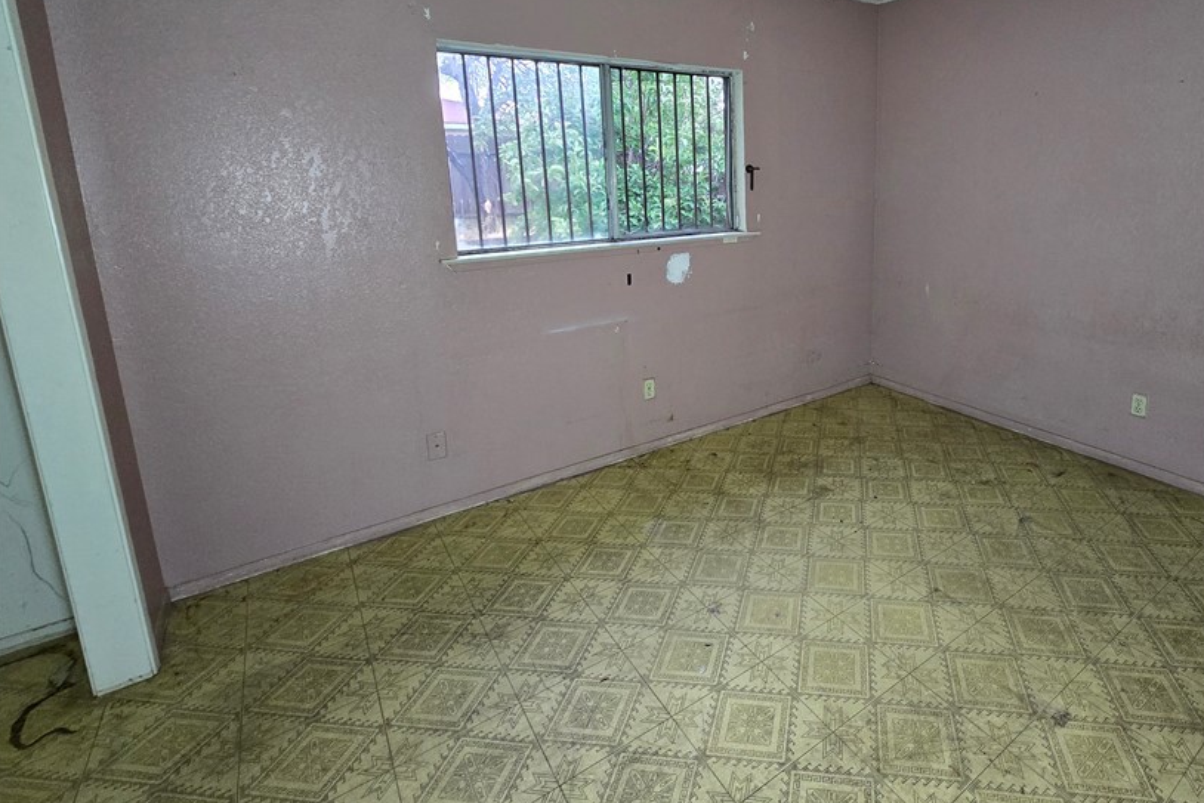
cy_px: 287
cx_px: 753
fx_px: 569
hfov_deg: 91.4
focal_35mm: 17
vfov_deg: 69.0
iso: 400
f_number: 2.2
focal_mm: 2.2
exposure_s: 1/57.6
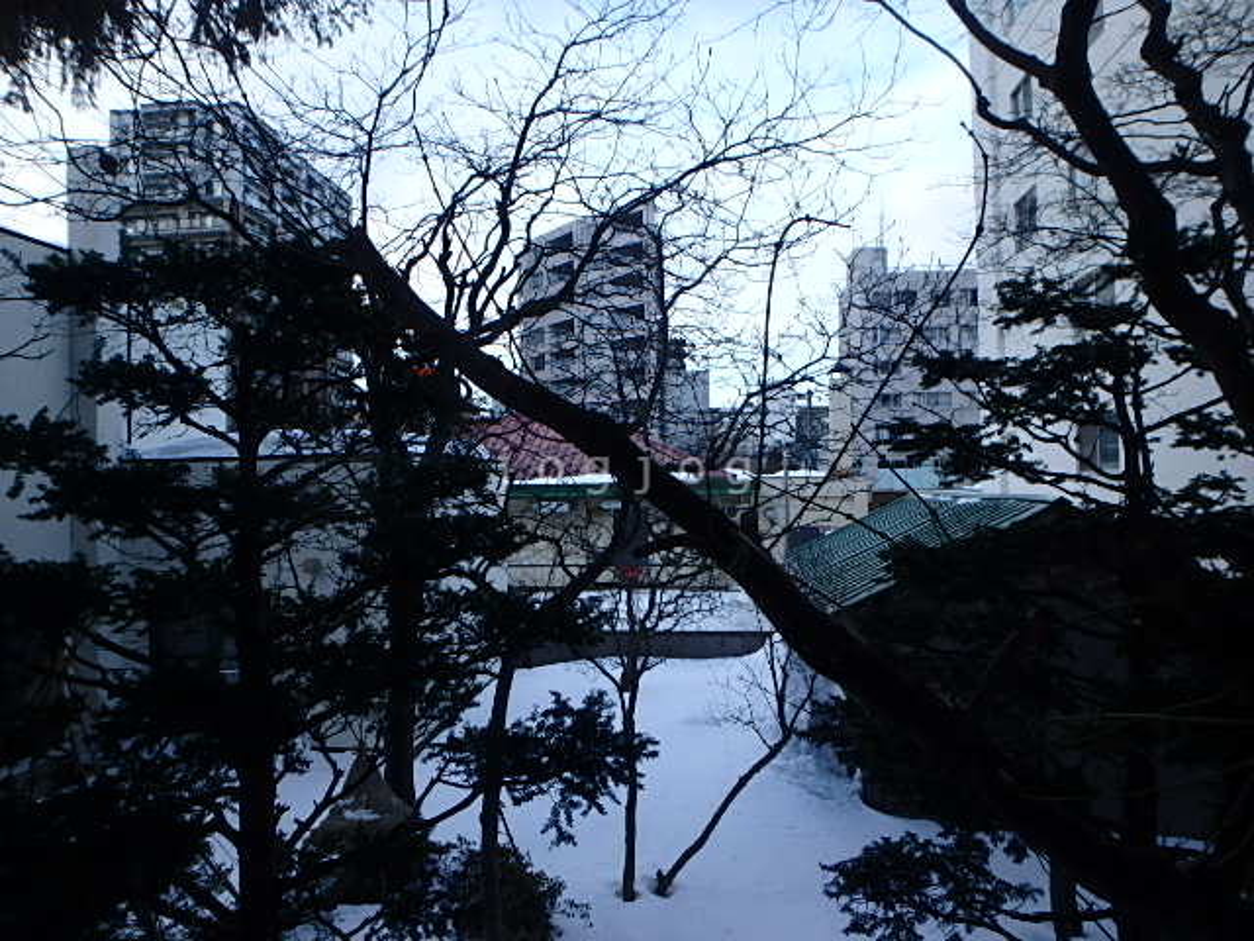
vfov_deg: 63.4
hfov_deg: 79.0
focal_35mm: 21
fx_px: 761
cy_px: 470
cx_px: 627
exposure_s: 1/160
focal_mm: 3.7
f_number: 3.5
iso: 125
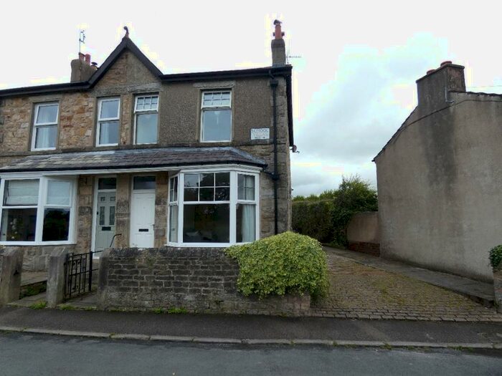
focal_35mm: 20
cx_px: 251
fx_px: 290
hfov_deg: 81.7
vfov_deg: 66.0
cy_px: 188
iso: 80
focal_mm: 3.6
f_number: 2.8
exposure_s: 1/800
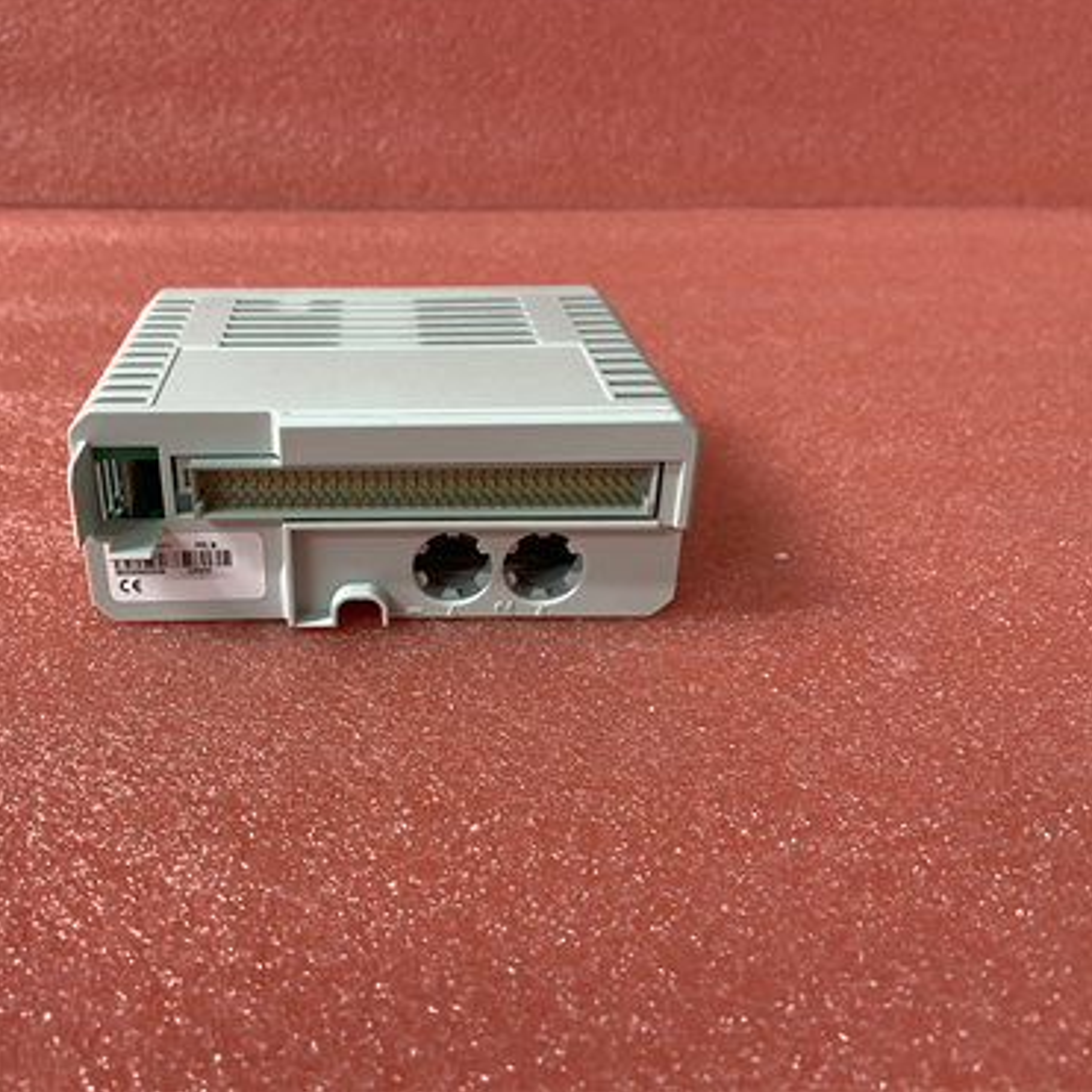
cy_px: 543
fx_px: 1106
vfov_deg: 52.5
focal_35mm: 31
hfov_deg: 51.7
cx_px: 380
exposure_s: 1/50
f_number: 1.8
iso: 160
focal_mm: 4.25
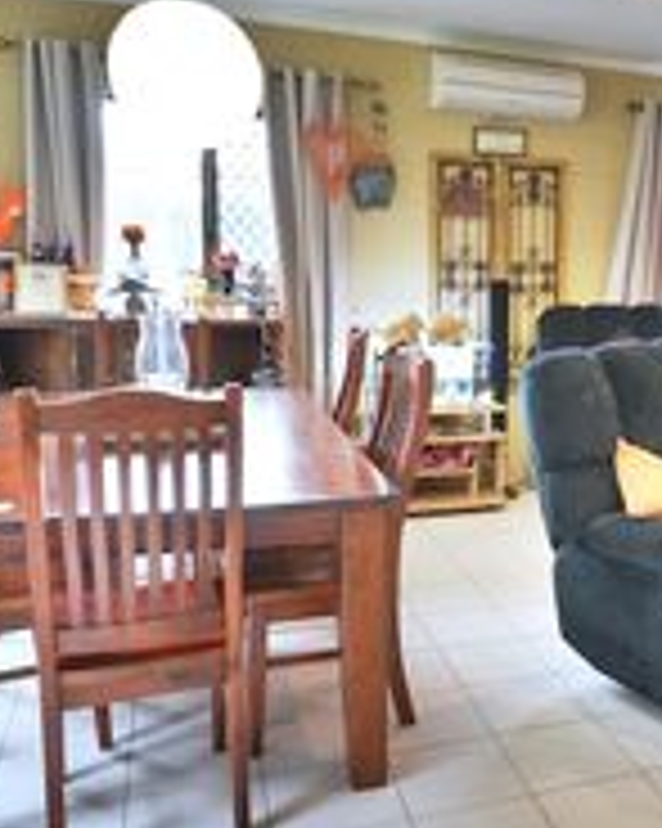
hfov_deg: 38.3
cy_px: 421
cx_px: 594
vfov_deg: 50.3
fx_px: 882
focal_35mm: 36
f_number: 8
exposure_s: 1/5
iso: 400
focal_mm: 10
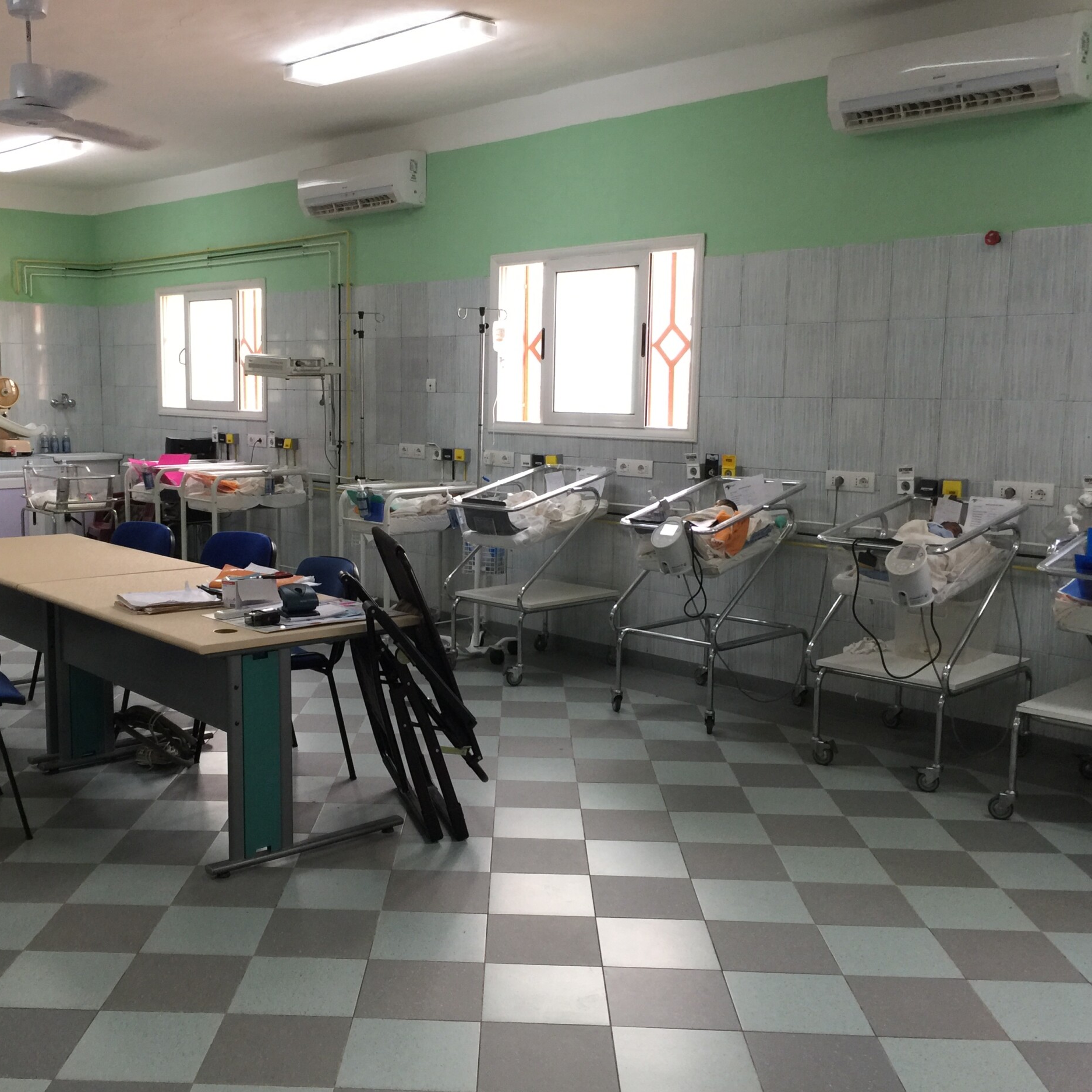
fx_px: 1249
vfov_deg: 47.2
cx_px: 458
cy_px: 550
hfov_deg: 47.0
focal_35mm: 35
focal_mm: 4.15
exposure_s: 1/33
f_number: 2.2
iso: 80
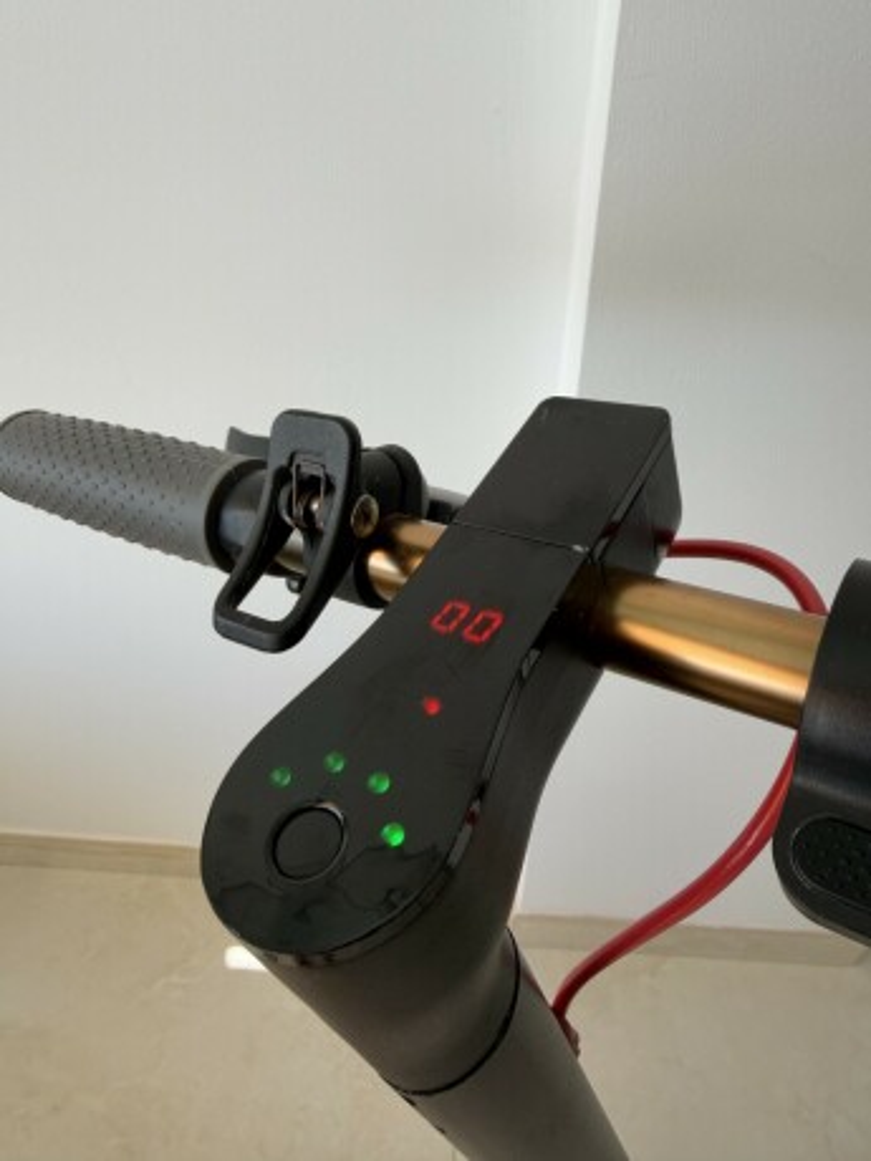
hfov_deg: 56.8
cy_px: 580
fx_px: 805
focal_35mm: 24
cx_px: 436
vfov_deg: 71.6
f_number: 2.2
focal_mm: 2.22
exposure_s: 1/234
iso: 40
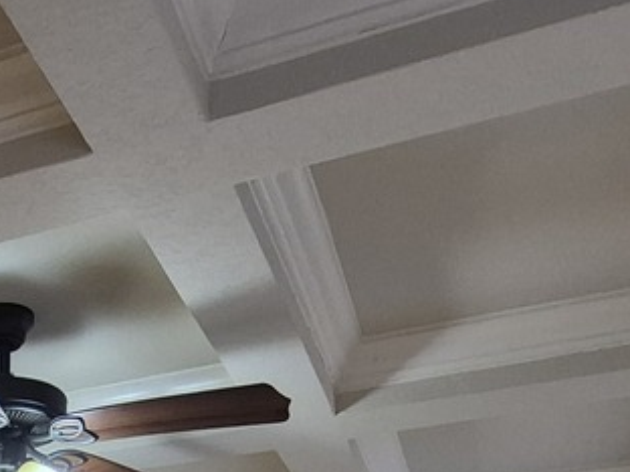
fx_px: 1092
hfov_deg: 29.8
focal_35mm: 60
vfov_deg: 19.1
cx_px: -12
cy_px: 831
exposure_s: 1/60
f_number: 2.2
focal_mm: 1.74
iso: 160
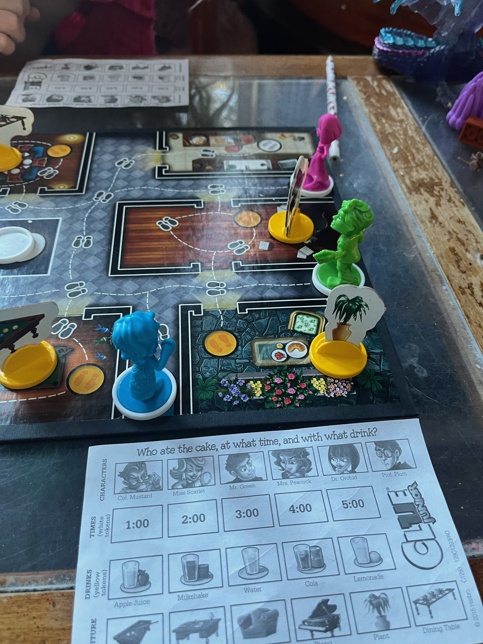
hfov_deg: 53.1
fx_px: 484
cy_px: 322
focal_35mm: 26
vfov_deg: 67.3
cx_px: 242
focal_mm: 5.1
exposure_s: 1/60
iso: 200
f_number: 1.6
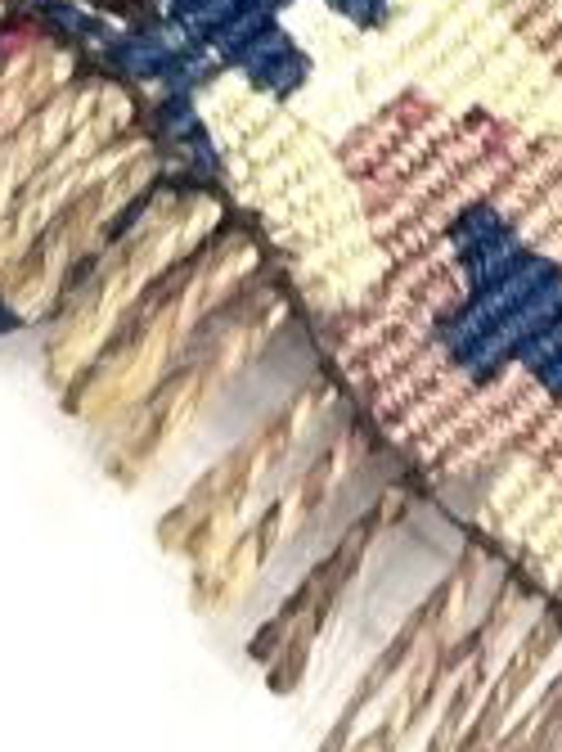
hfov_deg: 8.9
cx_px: 378
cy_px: -1160
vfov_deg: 10.1
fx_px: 3598
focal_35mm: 166
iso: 64
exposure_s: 1/50
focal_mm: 4.2
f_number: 1.6
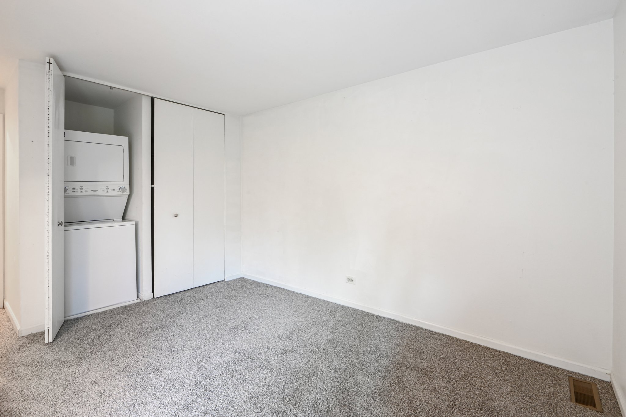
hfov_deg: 96.8
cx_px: 313
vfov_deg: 73.7
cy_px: 208
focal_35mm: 16
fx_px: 278
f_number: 13
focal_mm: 16
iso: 400
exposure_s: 1
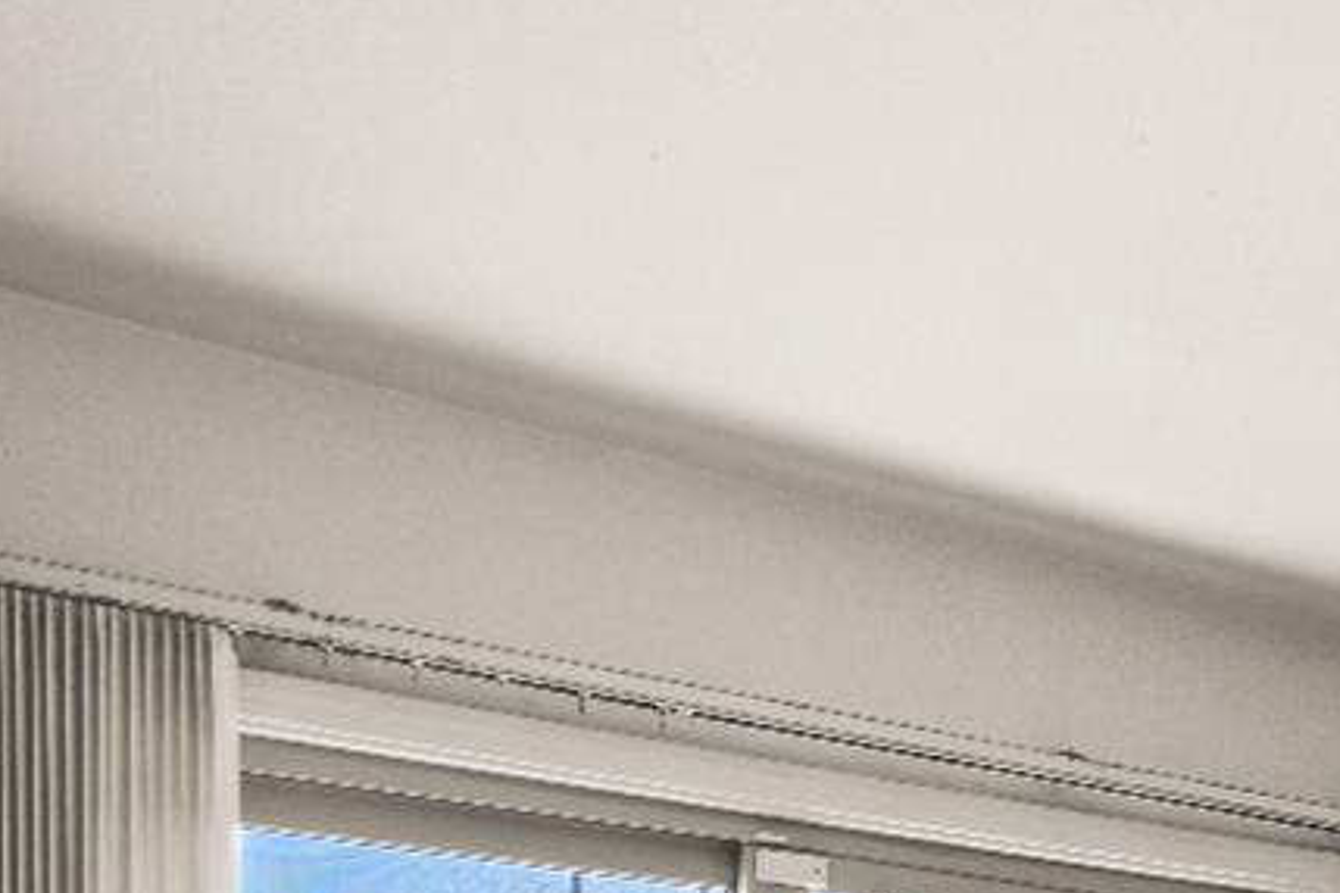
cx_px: 2118
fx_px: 2084
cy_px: 1327
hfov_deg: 25.0
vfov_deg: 20.7
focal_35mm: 56
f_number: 8
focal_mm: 16
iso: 100
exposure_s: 1/3
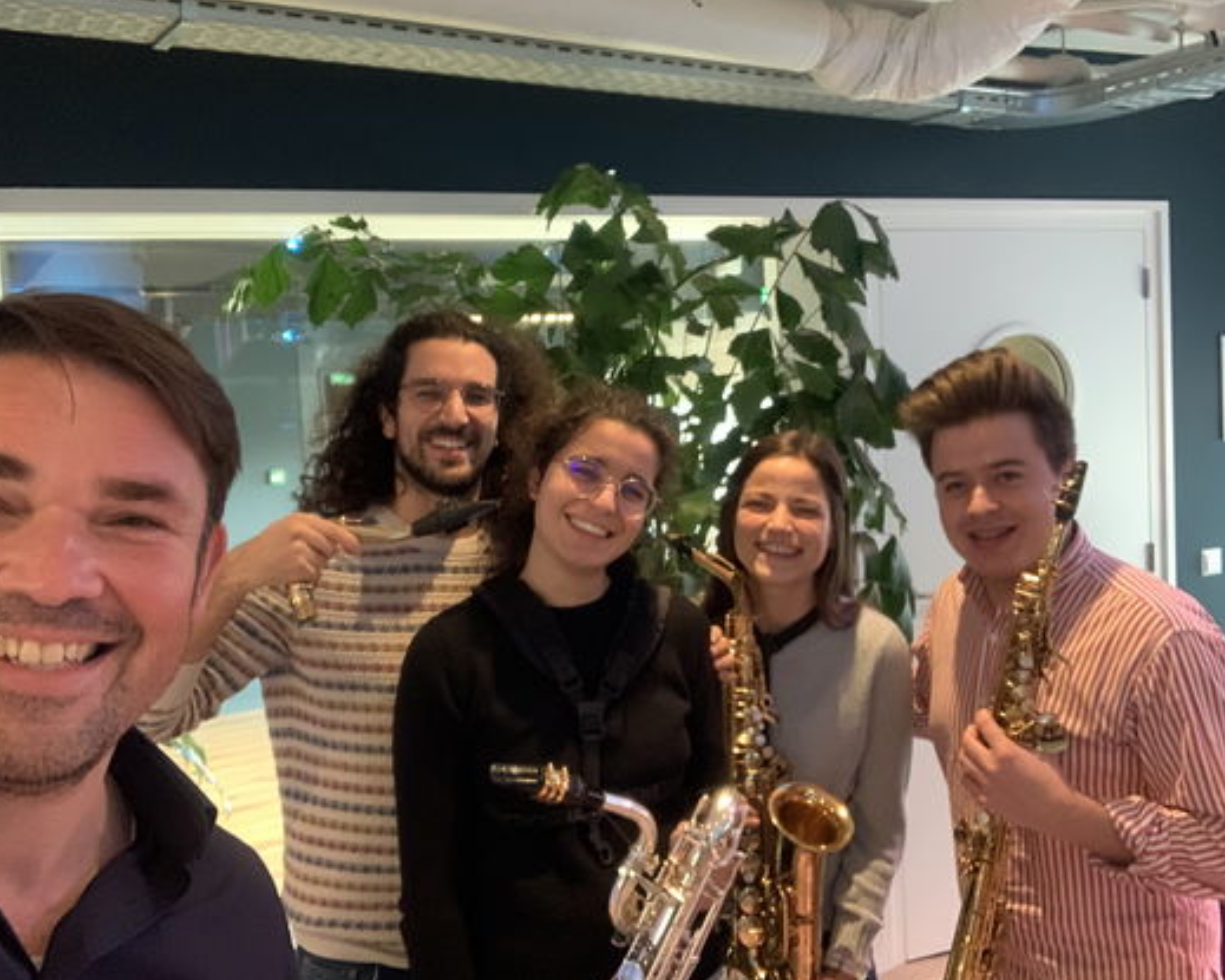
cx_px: 633
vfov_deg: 43.3
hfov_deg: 52.8
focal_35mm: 34
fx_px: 1232
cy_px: 491
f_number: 2.2
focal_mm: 2.87
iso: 500
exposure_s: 1/25
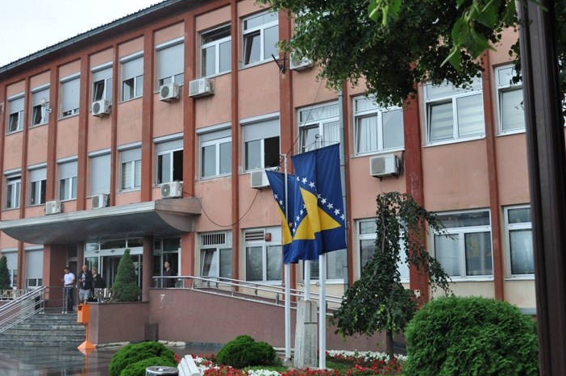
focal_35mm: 41
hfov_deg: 47.5
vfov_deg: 32.5
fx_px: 644
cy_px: 186
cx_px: 278
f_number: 6.3
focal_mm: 24
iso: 200
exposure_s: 1/160
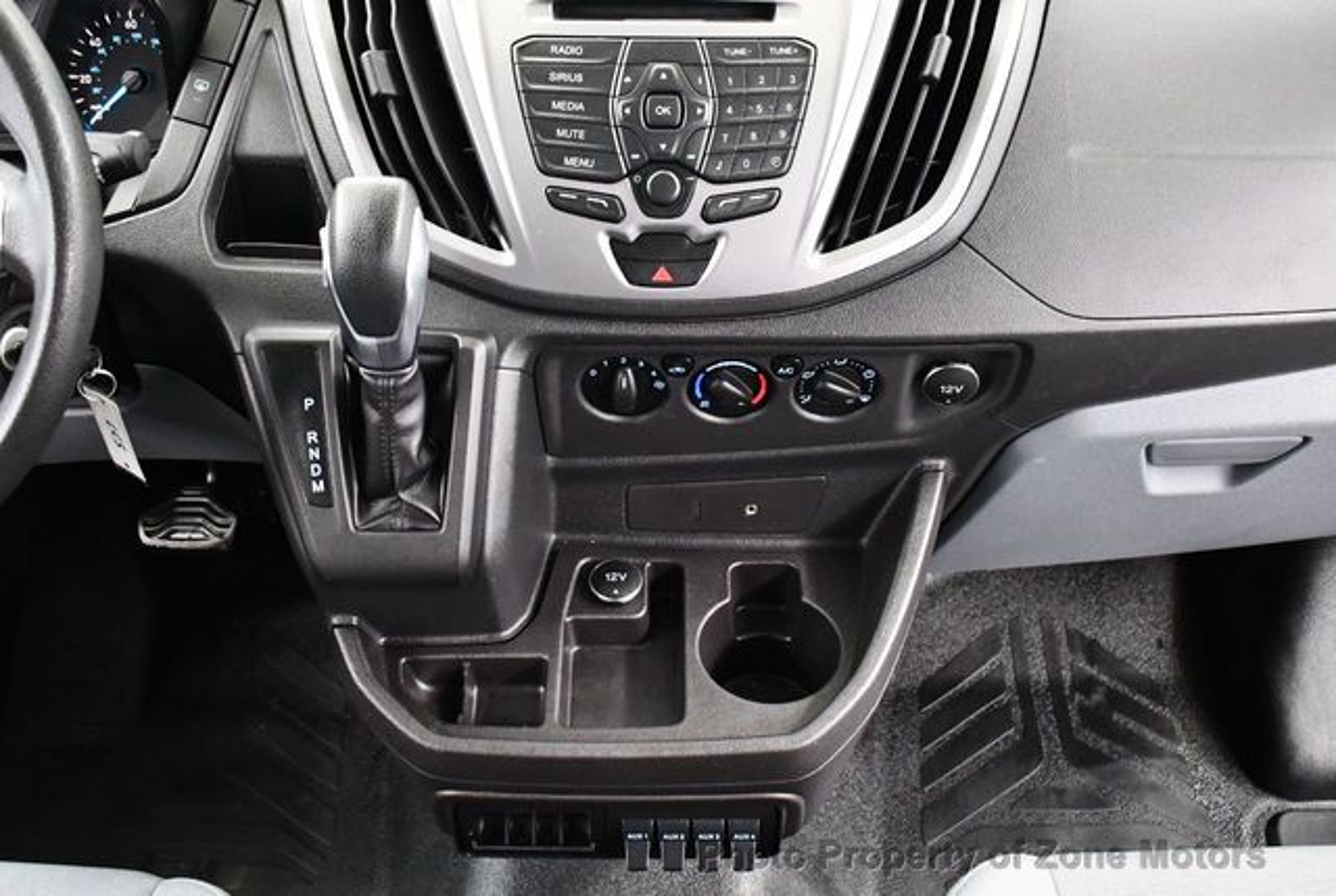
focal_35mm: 36
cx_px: 668
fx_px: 1338
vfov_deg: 37.0
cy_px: 448
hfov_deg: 53.1
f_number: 3.5
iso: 4500
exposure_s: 1/60
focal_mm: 18
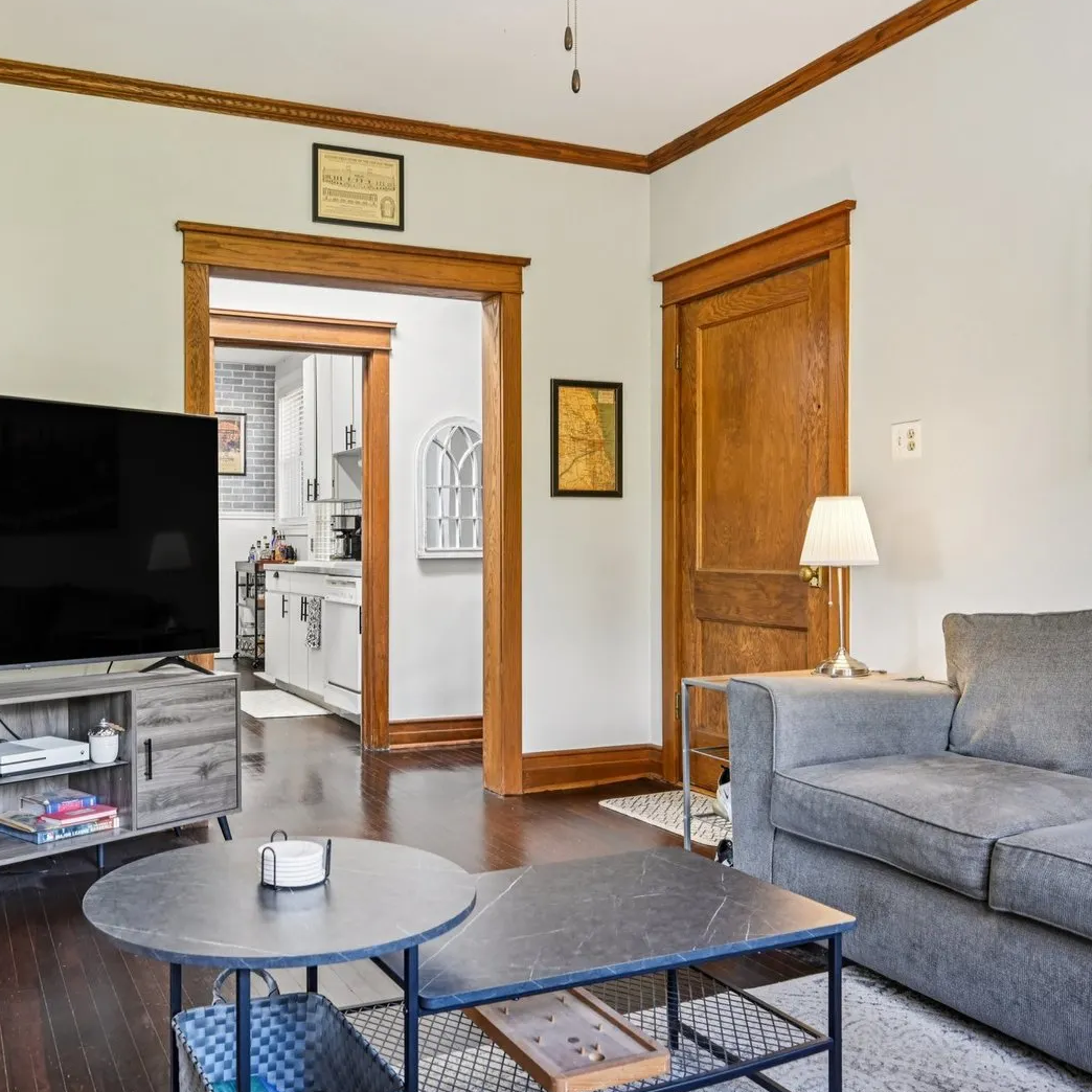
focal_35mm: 30
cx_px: 391
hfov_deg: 53.8
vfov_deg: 54.6
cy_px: 539
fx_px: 1059
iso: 800
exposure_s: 1/20
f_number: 8
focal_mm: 22.5
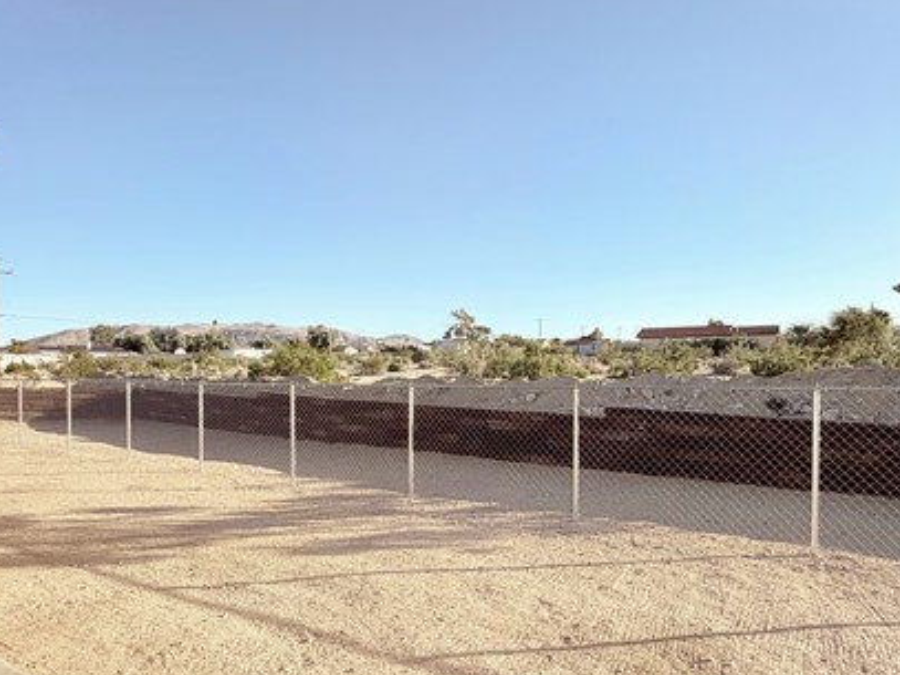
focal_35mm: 22
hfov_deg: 76.4
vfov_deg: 60.8
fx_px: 572
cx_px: 444
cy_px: 383
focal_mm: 2.22
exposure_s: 1/770
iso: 25
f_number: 2.2
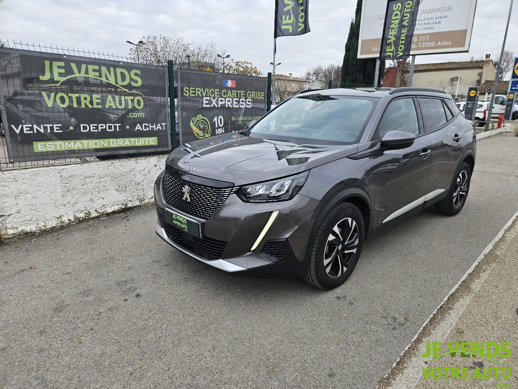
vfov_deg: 58.9
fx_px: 344
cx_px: 259
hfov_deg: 73.9
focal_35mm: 23
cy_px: 194
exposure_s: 1/260
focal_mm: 5.4
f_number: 1.8
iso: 25
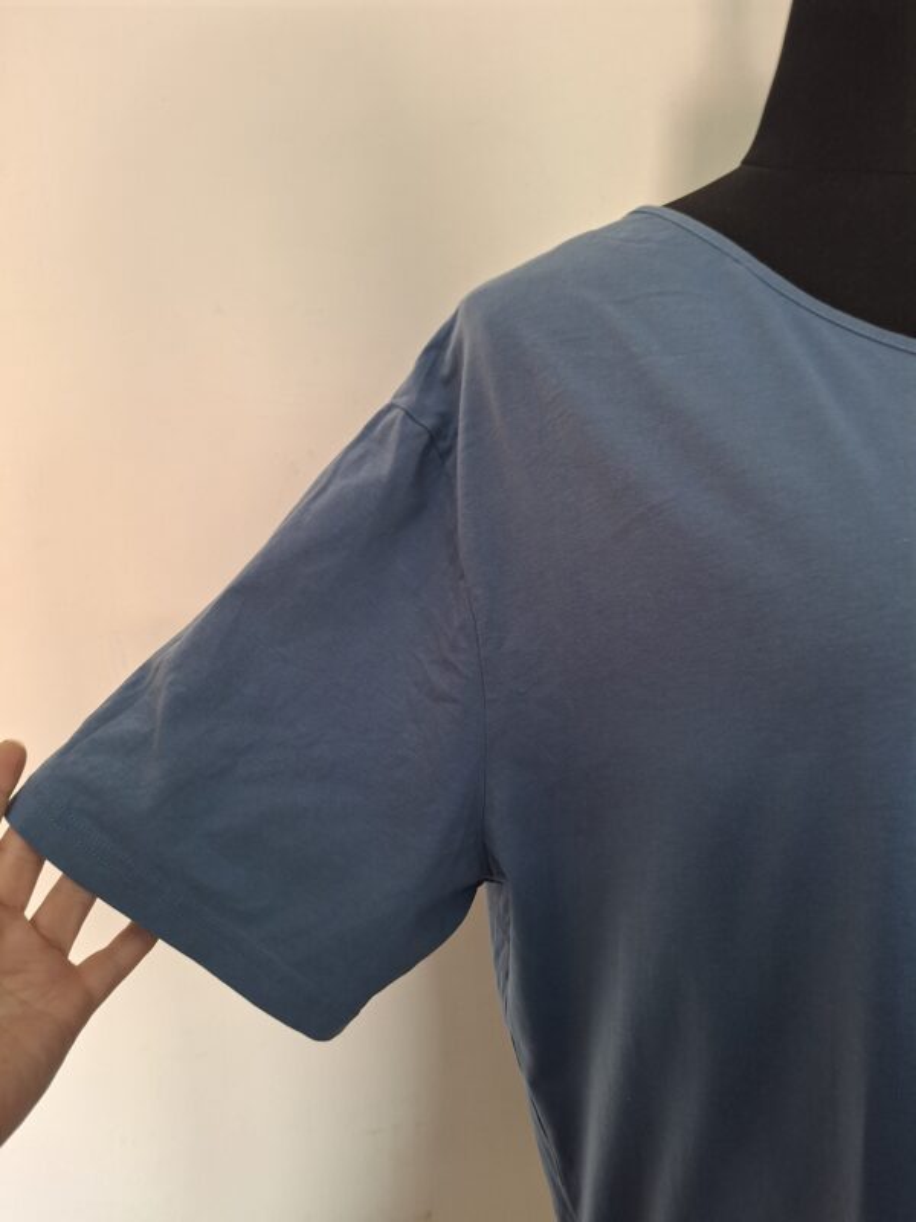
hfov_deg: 58.9
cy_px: 611
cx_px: 458
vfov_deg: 73.9
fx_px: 811
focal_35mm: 23
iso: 250
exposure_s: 1/33
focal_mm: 5.54
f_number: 1.8
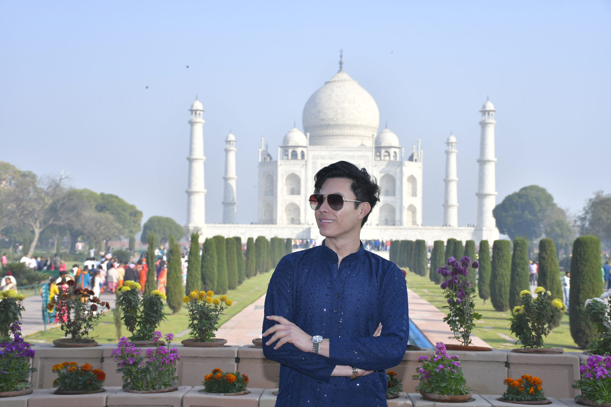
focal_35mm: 57
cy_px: 204
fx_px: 967
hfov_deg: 35.1
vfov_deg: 23.8
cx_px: 306
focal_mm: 38
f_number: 5
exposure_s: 1/250
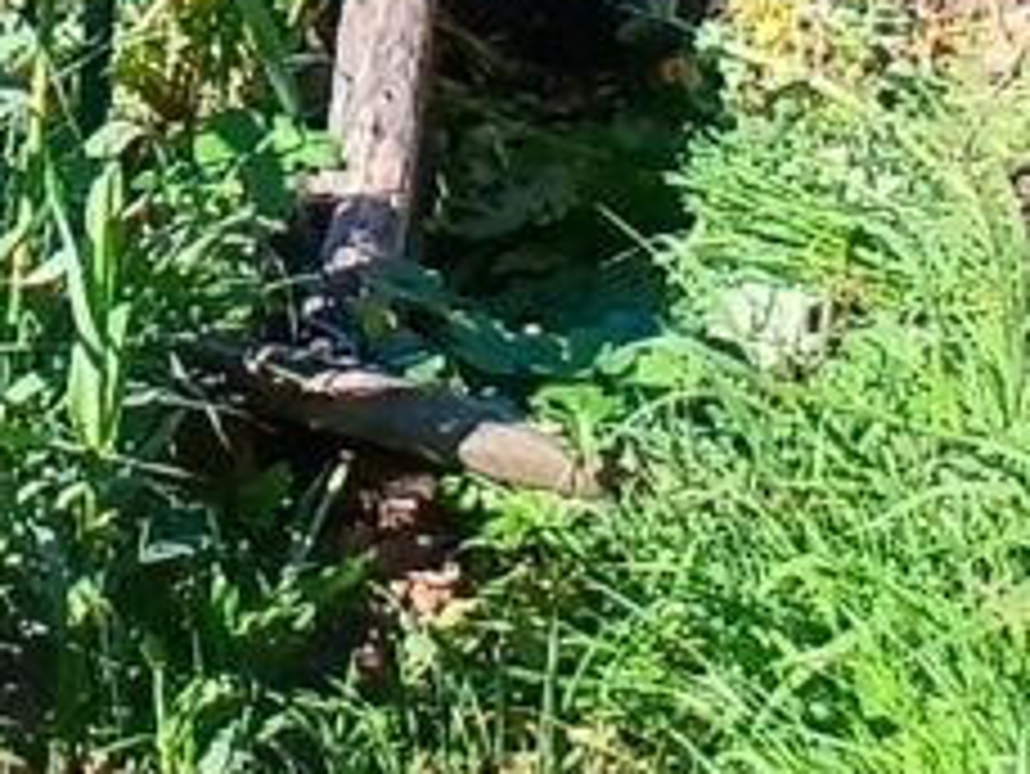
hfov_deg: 22.2
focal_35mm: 81
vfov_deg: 16.0
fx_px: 2411
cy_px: -531
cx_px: -225
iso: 50
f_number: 2.2
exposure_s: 1/666
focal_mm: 1.4
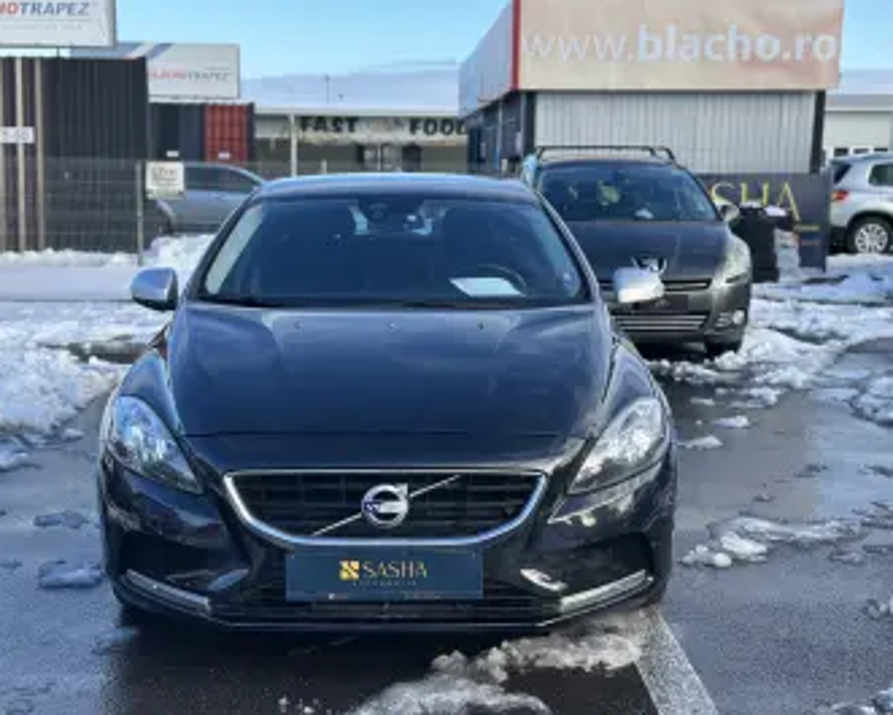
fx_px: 1348
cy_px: 362
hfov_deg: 36.6
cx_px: 424
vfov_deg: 29.7
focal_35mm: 51
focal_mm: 6.86
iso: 80
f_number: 1.78
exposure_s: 1/1212
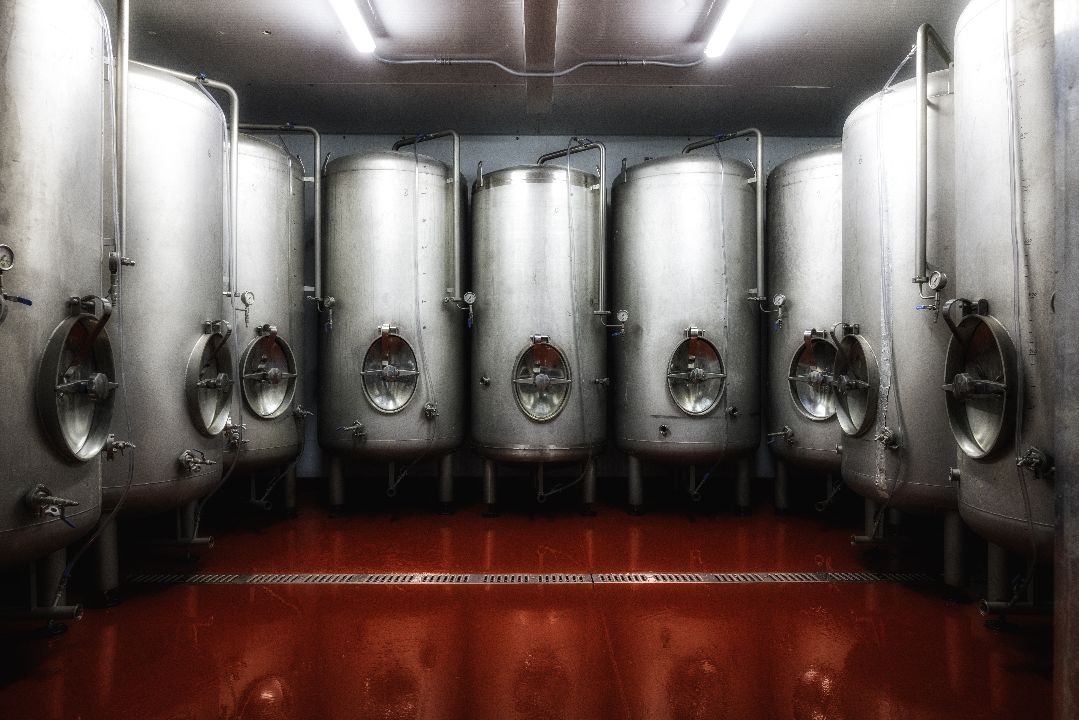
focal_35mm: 24
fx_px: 719
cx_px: 540
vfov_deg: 53.1
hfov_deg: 73.7
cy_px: 360
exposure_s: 1/125
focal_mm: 24
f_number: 8
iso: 2000
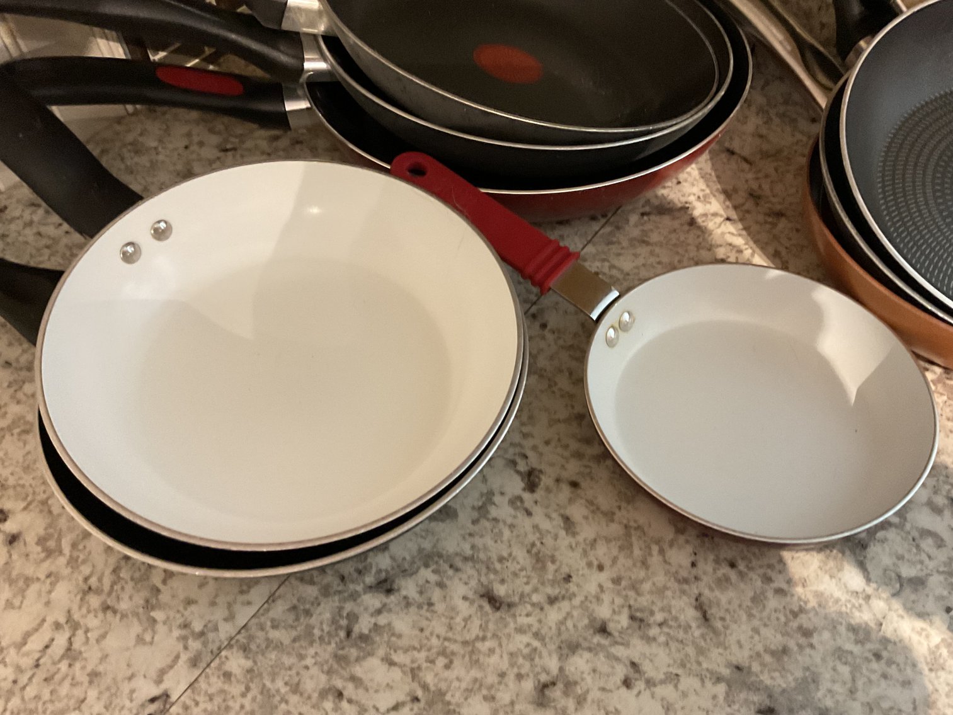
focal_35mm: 29
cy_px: 358
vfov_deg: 48.2
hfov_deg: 61.7
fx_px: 798
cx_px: 476
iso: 400
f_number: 1.8
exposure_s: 1/30
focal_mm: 3
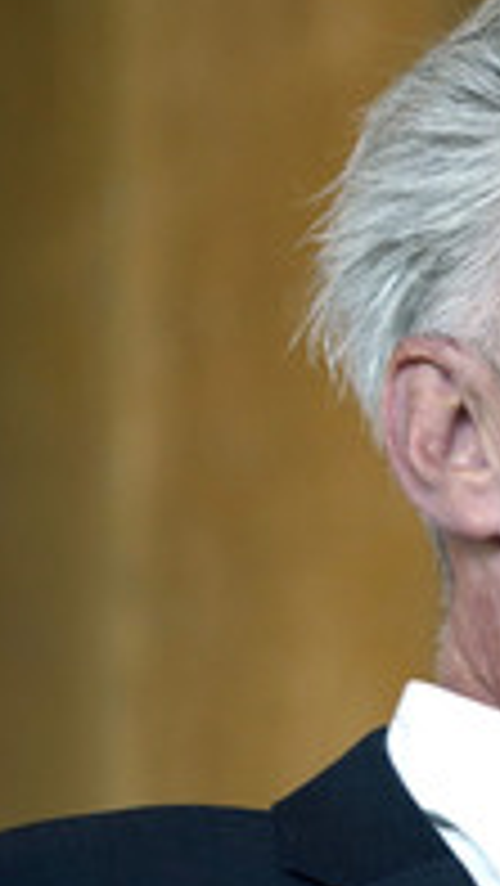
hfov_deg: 2.5
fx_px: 11275
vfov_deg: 4.5
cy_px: 508
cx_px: 890
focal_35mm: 479
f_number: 6.3
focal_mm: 200
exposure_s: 1/160
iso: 1250
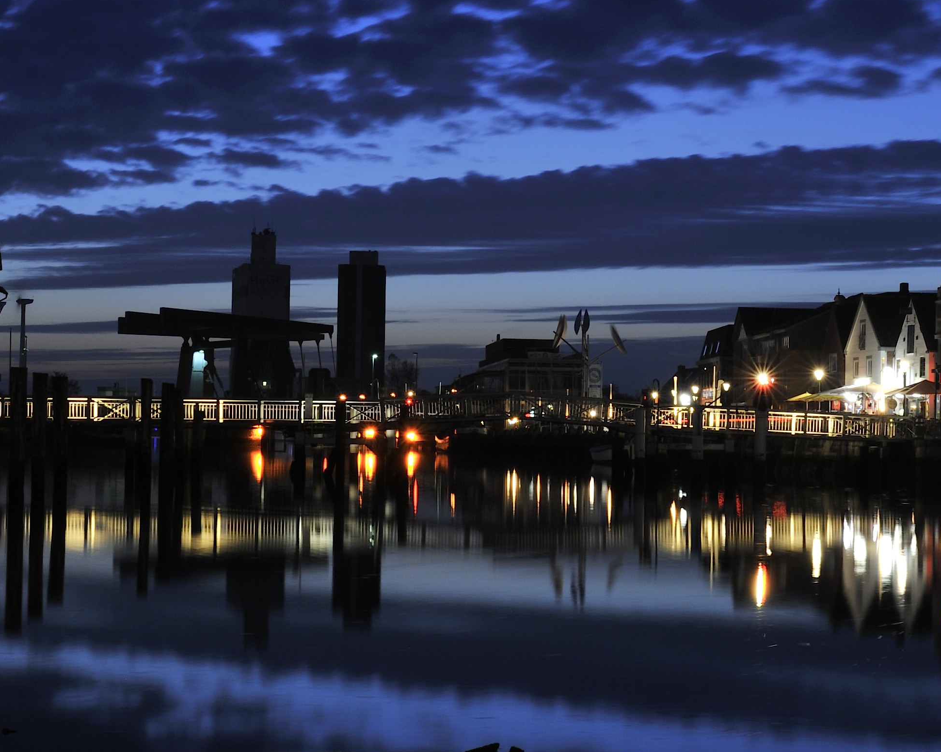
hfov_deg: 26.3
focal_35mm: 72
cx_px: 620
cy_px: 389
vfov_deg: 21.3
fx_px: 2005
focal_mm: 35
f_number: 16
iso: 200
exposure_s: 8
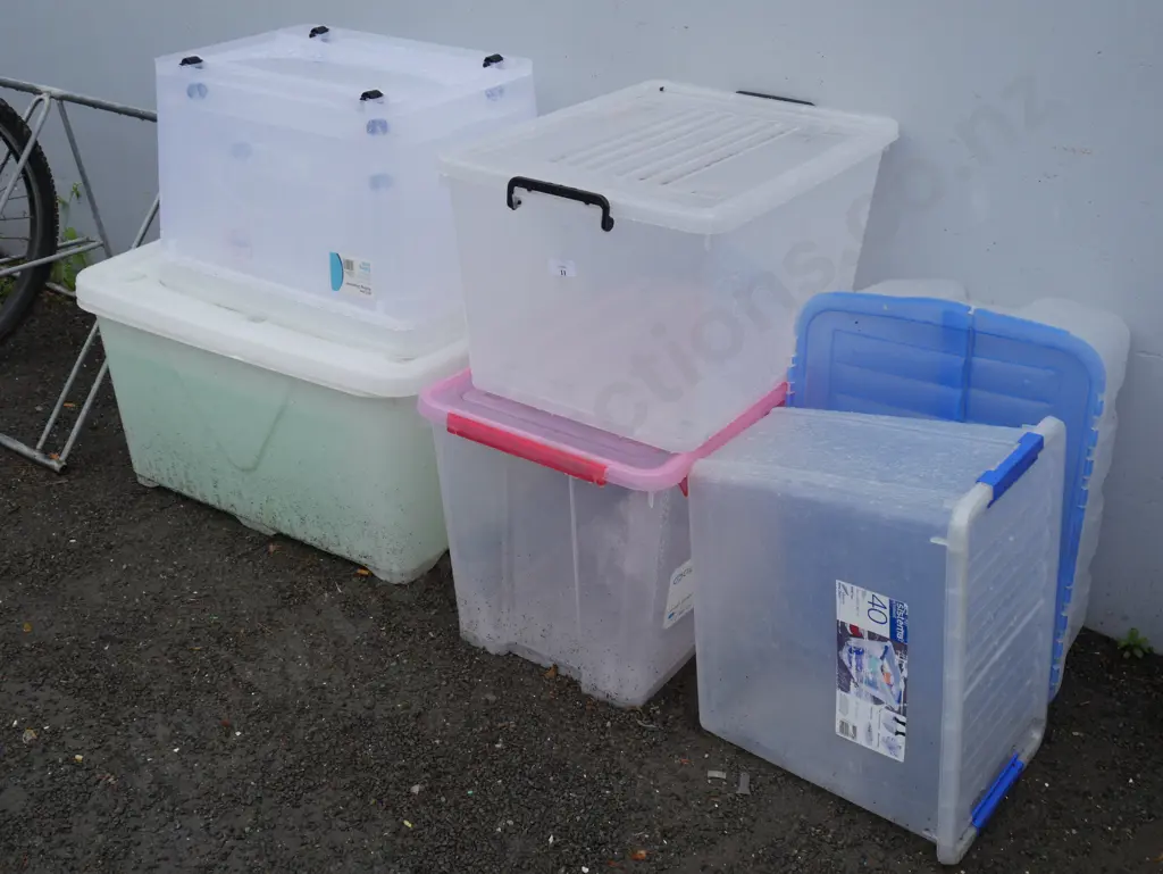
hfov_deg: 46.8
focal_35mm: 40
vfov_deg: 36.0
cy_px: 437
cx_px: 582
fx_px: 1345
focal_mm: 20
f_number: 7.1
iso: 200
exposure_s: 1/250
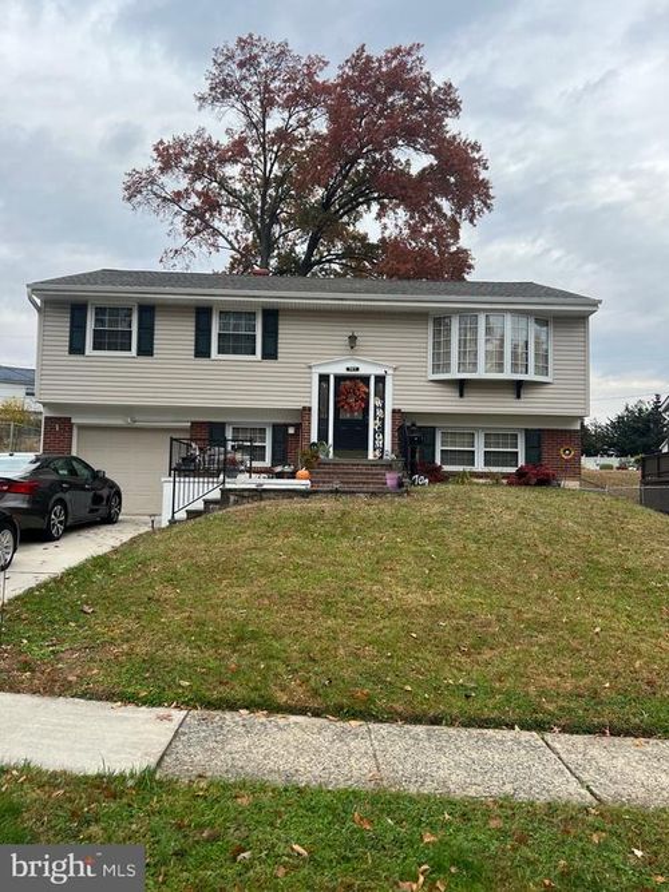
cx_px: 334
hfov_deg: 53.0
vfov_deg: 67.3
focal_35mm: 26
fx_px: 670
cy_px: 446
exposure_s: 1/917
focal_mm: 5.7
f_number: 1.5
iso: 50
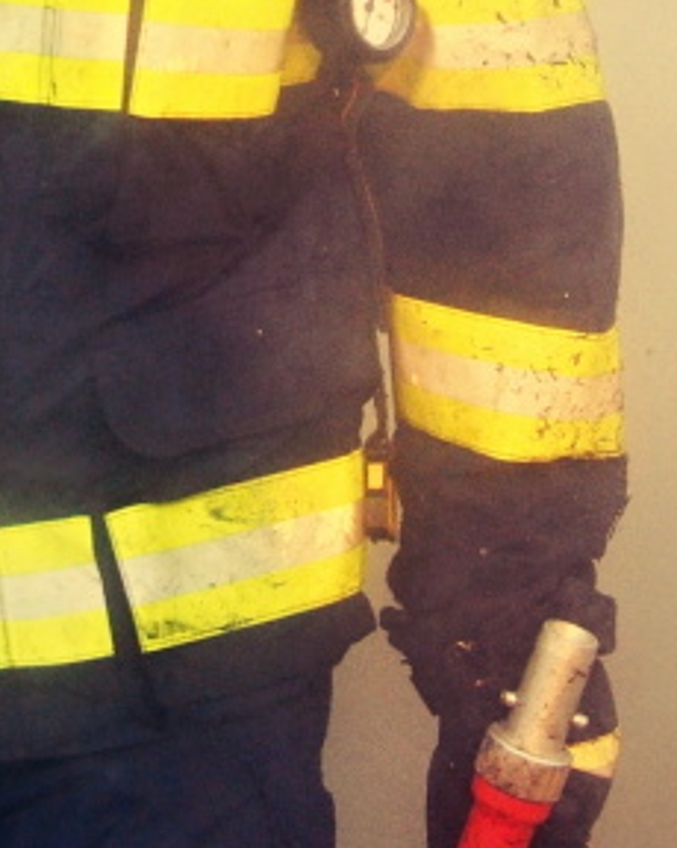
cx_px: 132
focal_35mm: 170
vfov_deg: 11.2
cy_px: -137
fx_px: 4261
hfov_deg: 9.1
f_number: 4
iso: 1000
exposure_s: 1/500
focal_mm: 29
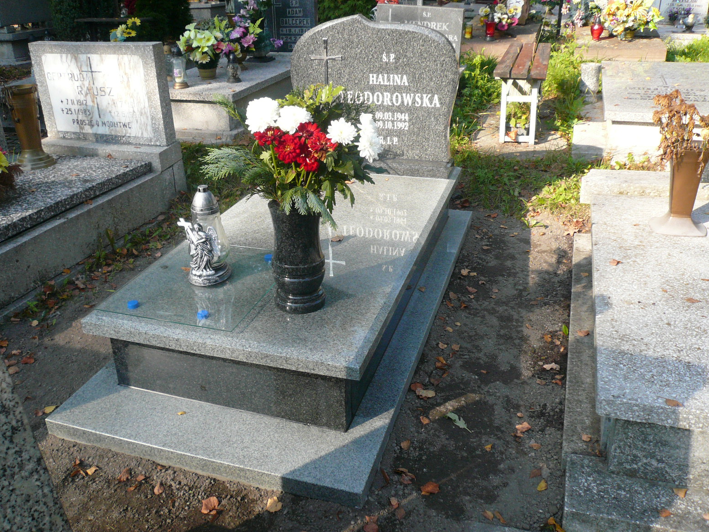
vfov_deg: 45.4
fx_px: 635
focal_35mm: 31
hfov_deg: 58.3
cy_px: 263
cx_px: 344
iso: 100
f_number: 2.8
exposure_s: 1/400
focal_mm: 4.6
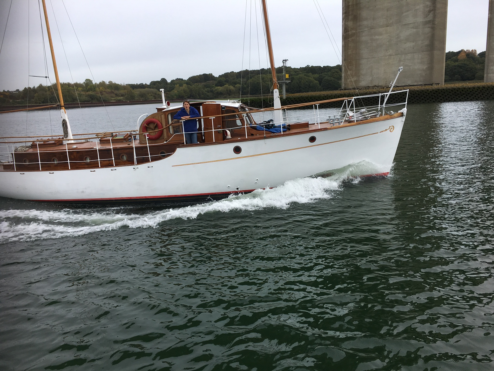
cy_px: 186
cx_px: 247
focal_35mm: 29
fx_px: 414
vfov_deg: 48.2
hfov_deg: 61.7
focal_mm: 4.15
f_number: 2.2
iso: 25
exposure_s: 1/905
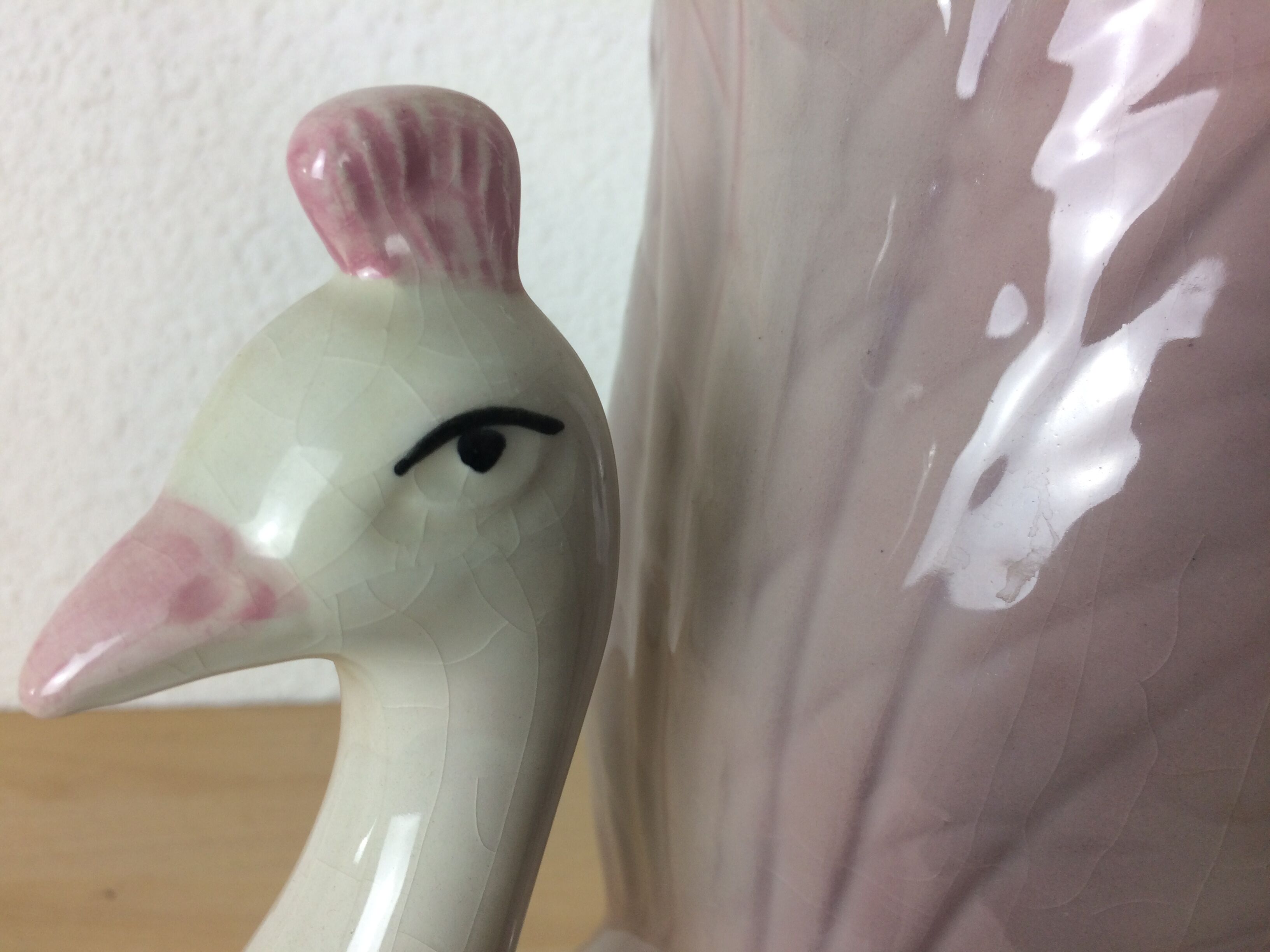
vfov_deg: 48.2
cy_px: 476
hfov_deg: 61.7
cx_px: 635
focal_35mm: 29
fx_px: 1064
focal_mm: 4.15
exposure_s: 1/50
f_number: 2.2
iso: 40
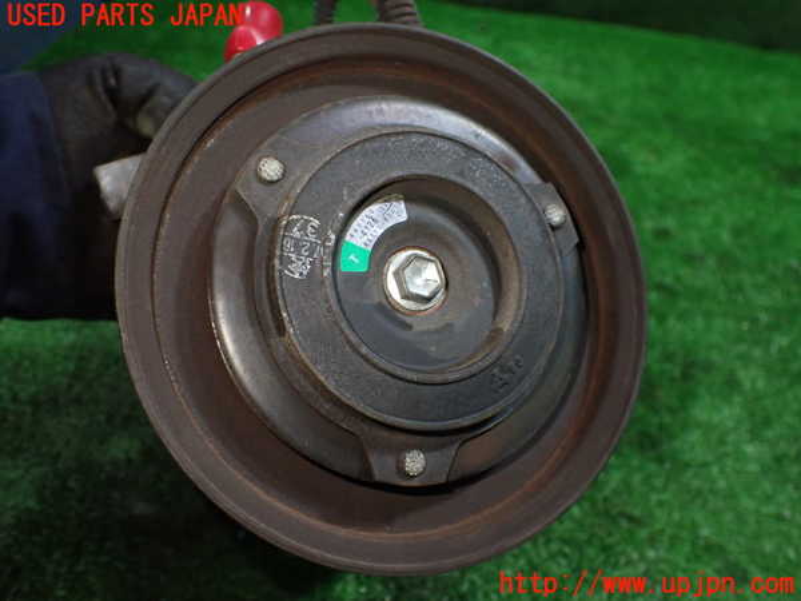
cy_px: 300
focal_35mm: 30
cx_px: 400
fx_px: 694
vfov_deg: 46.8
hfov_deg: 60.0
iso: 640
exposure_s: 1/125
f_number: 2.3
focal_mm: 5.4
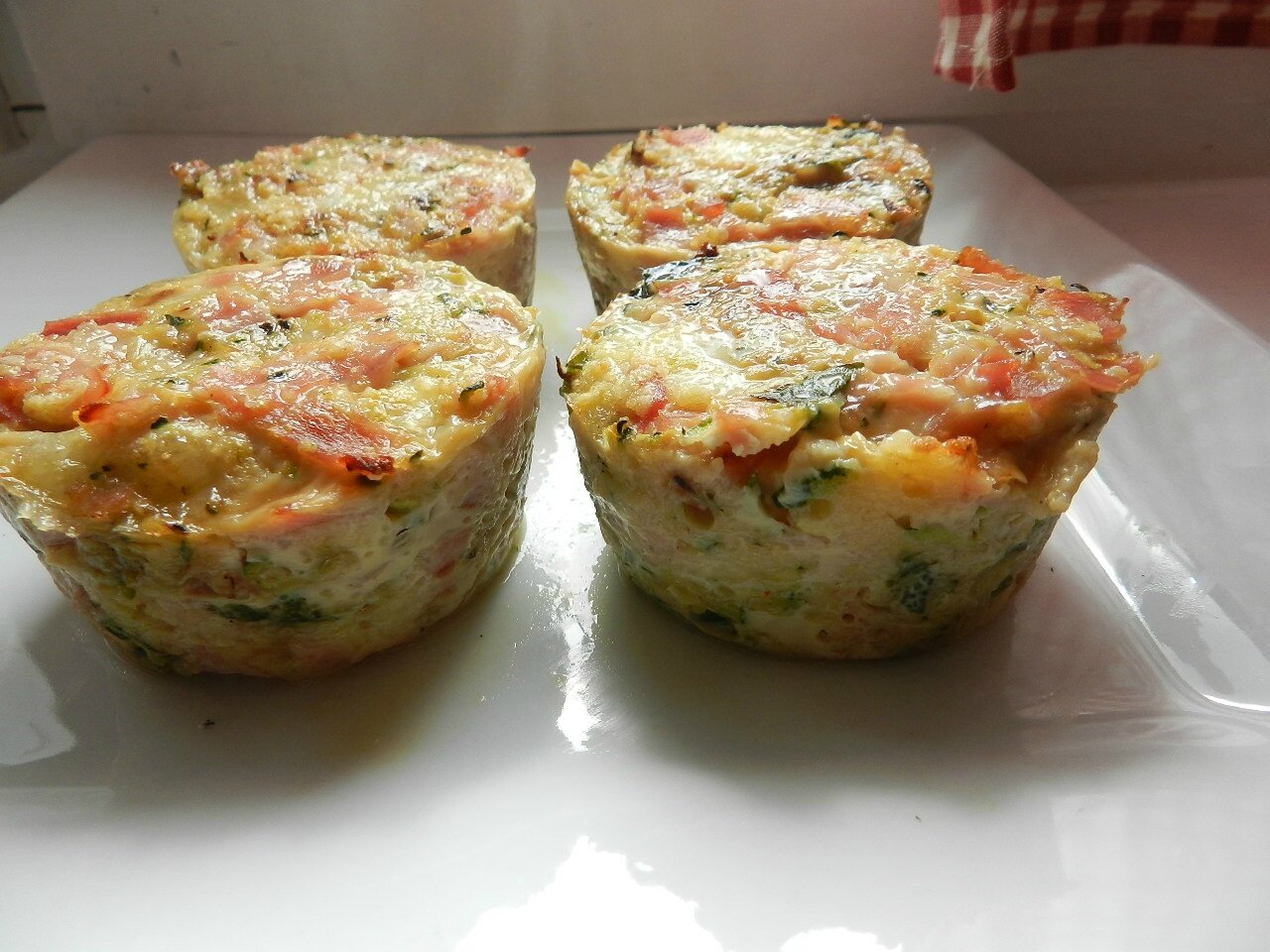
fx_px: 844
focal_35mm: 23
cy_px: 476
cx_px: 635
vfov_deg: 58.9
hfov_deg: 73.9
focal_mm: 4
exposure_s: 1/250
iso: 160
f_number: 3.4
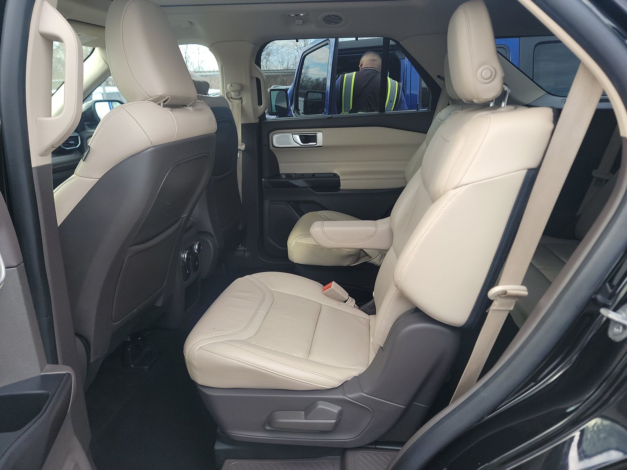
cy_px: 235
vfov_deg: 56.8
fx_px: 435
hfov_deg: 71.6
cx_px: 314
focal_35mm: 24
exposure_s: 1/119
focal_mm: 6.7
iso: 79
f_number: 1.8
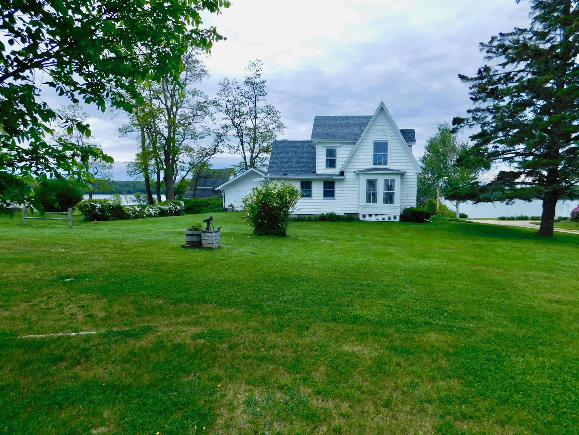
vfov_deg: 58.9
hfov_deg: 73.9
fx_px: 385
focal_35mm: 23
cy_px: 218
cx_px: 290
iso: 125
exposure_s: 1/500
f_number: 6
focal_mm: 4
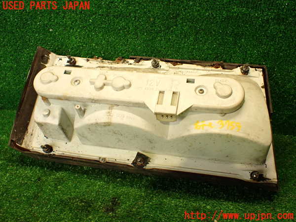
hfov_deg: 51.4
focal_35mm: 36
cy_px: 111
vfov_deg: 39.7
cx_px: 148
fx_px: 308
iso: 250
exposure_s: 1/40
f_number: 2.5
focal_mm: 6.37
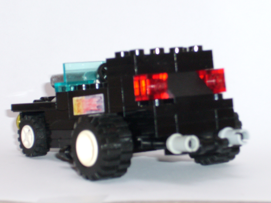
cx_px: 136
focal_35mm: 144
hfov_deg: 13.7
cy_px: 102
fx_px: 1127
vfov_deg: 10.3
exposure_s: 1/30
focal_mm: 17.4
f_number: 5
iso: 100
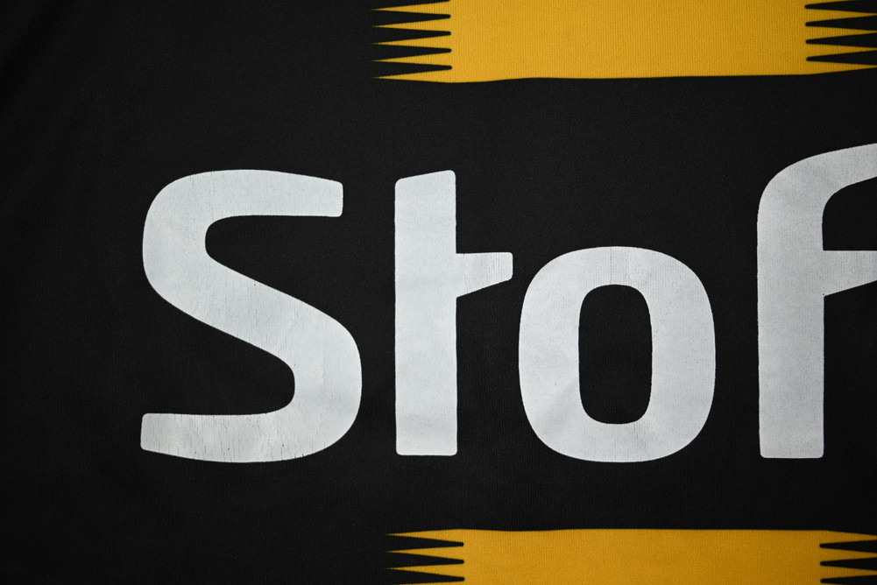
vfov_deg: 36.0
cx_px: 438
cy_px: 292
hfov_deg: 51.9
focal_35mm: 37
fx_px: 902
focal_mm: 37
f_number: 5.3
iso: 200
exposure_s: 1/125
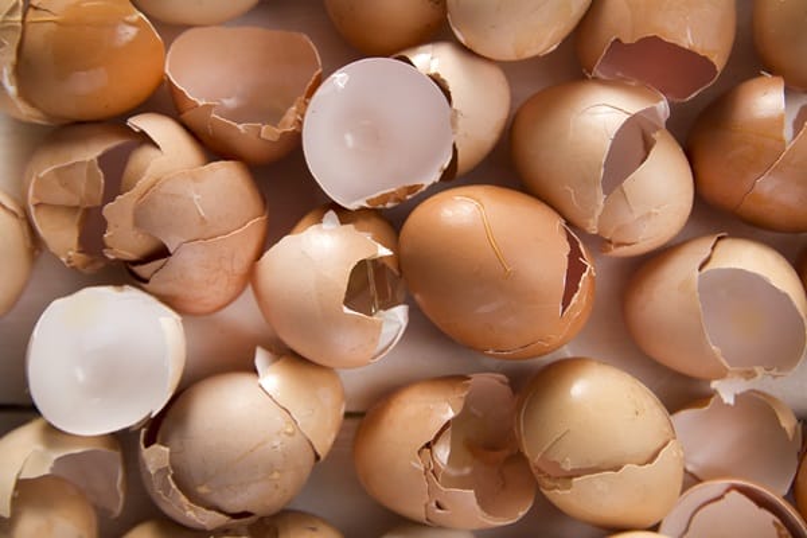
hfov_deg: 39.6
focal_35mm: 50
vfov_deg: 27.0
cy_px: 269
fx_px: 1121
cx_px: 404
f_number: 18
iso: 100
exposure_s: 1/125
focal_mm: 50
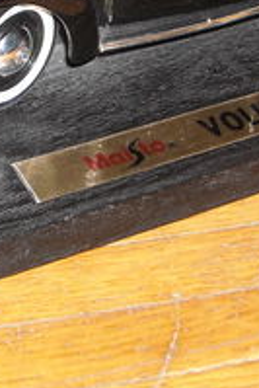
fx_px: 1260
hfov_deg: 11.7
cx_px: 95
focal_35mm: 117
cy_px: -31
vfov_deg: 17.0
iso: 200
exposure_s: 1/60
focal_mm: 5.7
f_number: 2.8
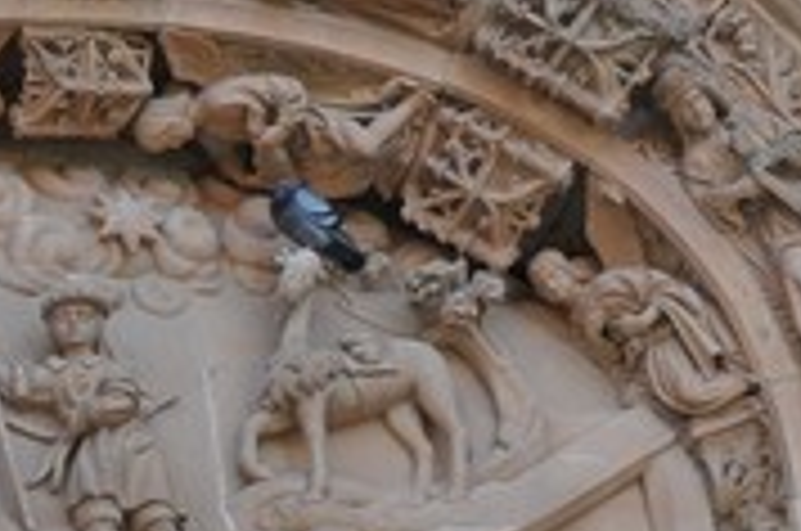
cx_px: -626
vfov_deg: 3.8
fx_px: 8062
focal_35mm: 363
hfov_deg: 5.6
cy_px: 446
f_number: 5.6
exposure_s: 1/125
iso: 400
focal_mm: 42
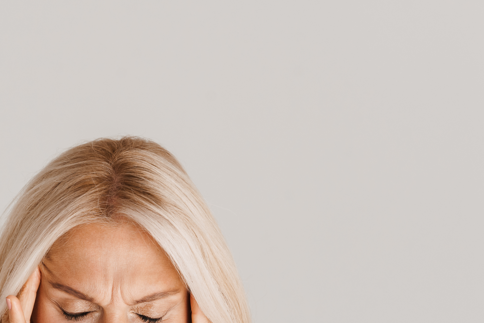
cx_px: 108
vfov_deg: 12.3
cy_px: 241
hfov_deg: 18.3
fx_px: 1492
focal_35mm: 111
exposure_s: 1/160
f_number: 7.1
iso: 800
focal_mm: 55
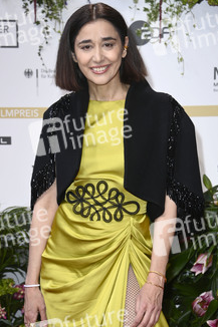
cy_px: 183
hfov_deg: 12.1
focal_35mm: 113
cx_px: 110
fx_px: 1027
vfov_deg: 18.1
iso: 500
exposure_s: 1/250
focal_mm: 92
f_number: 5.6
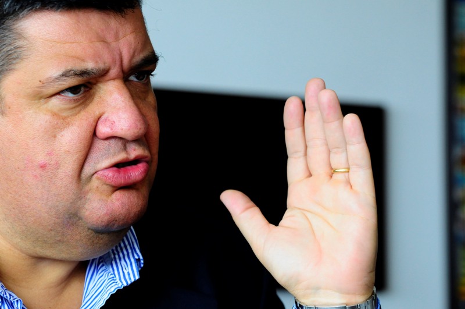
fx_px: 2031
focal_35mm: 158
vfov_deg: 8.7
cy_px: 154
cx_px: 232
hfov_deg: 13.1
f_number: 4.5
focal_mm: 105
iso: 800
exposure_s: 1/125
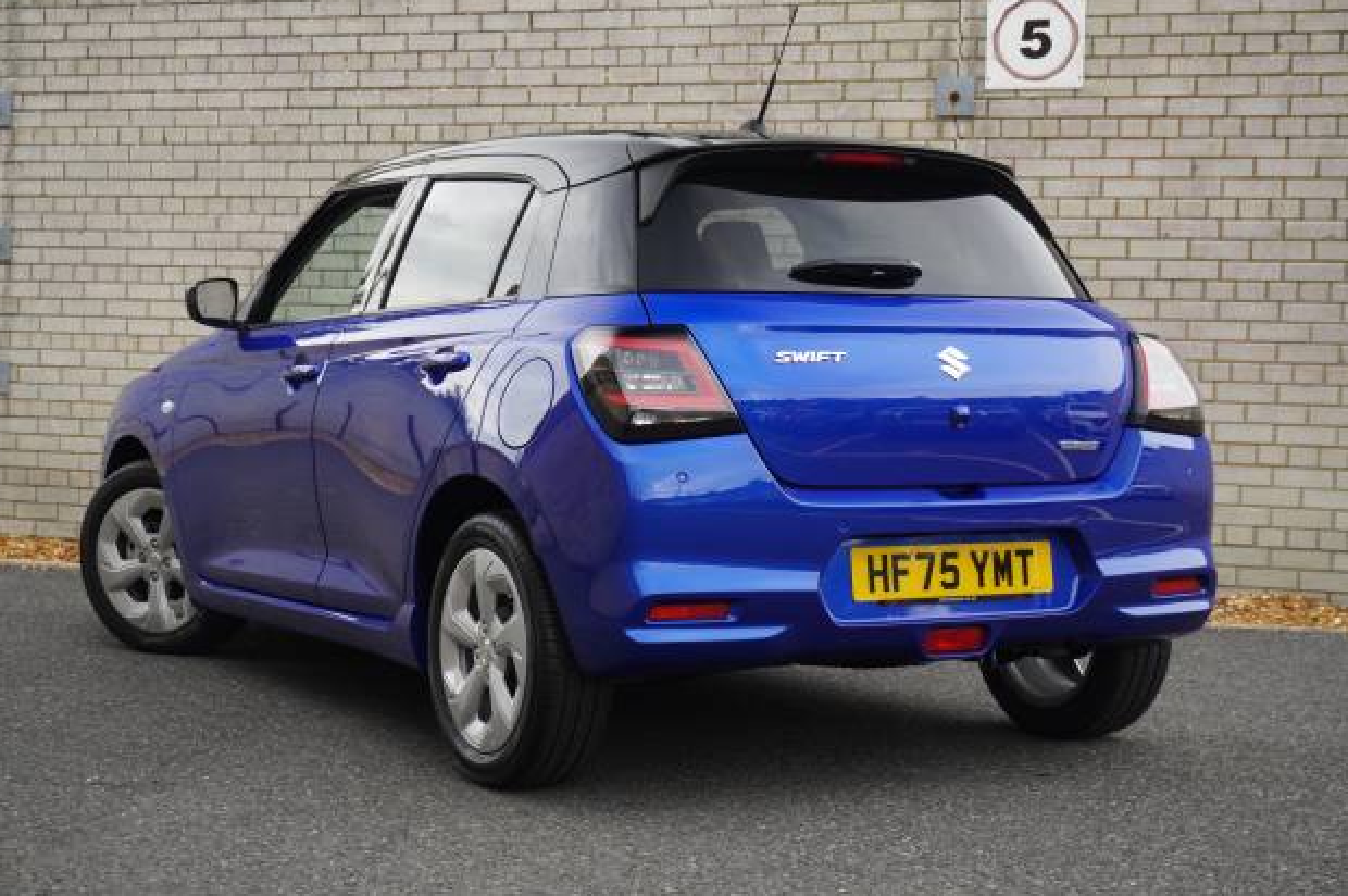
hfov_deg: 31.7
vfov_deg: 21.4
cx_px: 661
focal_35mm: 64
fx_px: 2376
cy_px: 444
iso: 400
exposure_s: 1/200
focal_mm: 41
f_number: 5.6
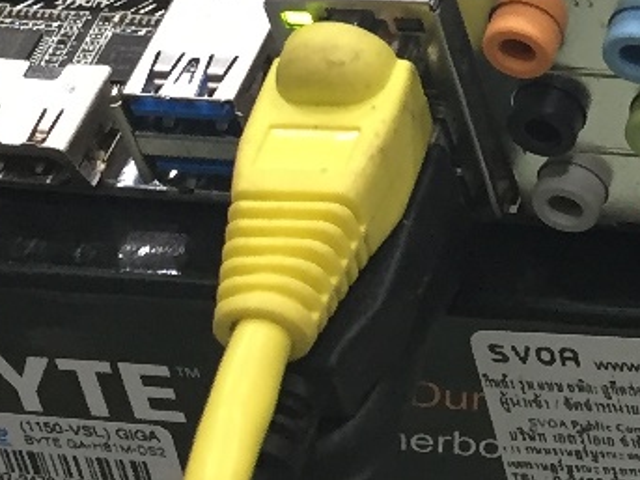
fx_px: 2551
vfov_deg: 10.3
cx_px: 808
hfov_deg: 13.8
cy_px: -286
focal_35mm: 138
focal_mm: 4.15
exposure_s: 1/33
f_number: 2.2
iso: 125
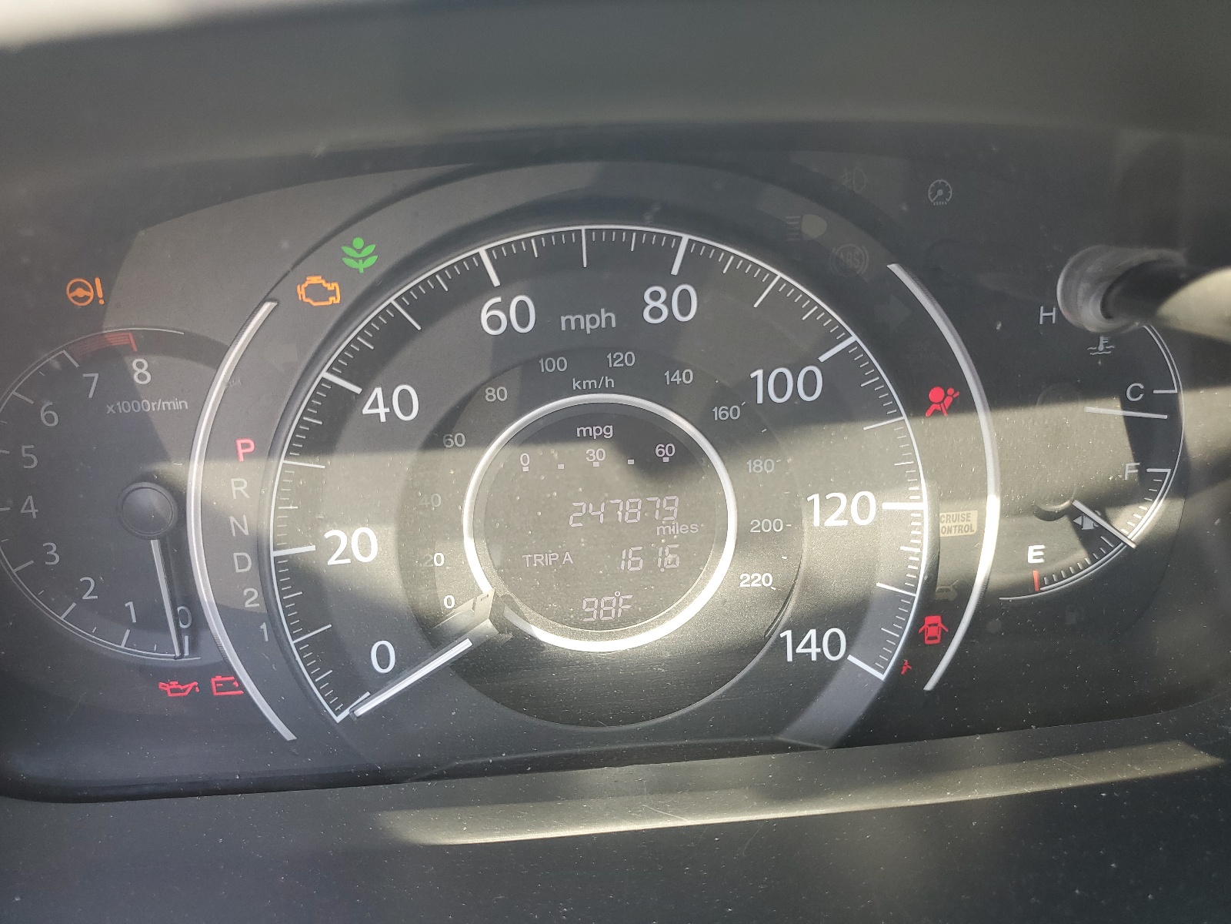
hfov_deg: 67.3
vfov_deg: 53.1
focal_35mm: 26
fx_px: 925
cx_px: 616
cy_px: 462
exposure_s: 1/159
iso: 50
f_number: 1.5
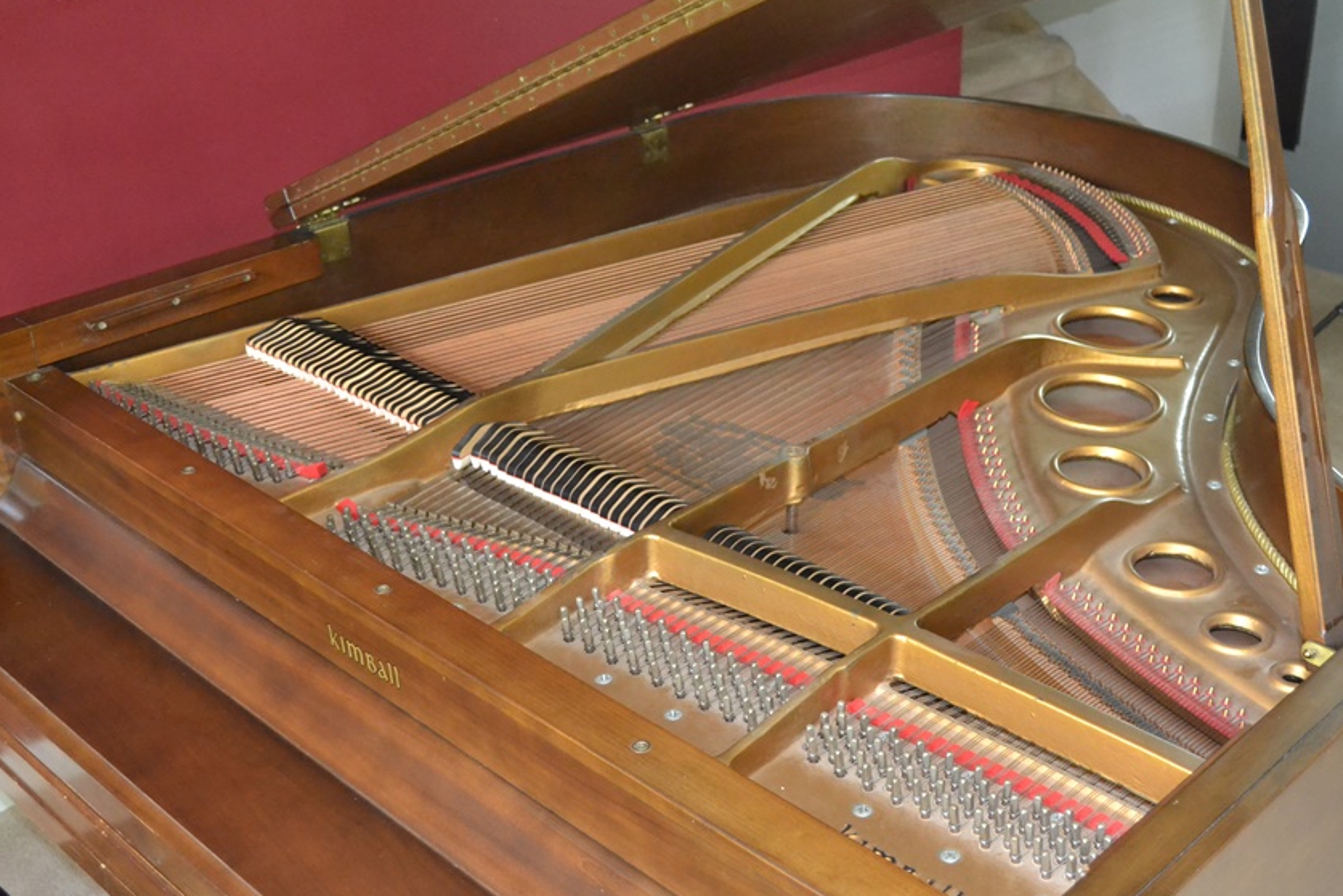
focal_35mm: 43
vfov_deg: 31.1
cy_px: 513
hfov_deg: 45.2
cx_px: 799
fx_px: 1604
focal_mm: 24
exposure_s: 1/60
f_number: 4
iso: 3200
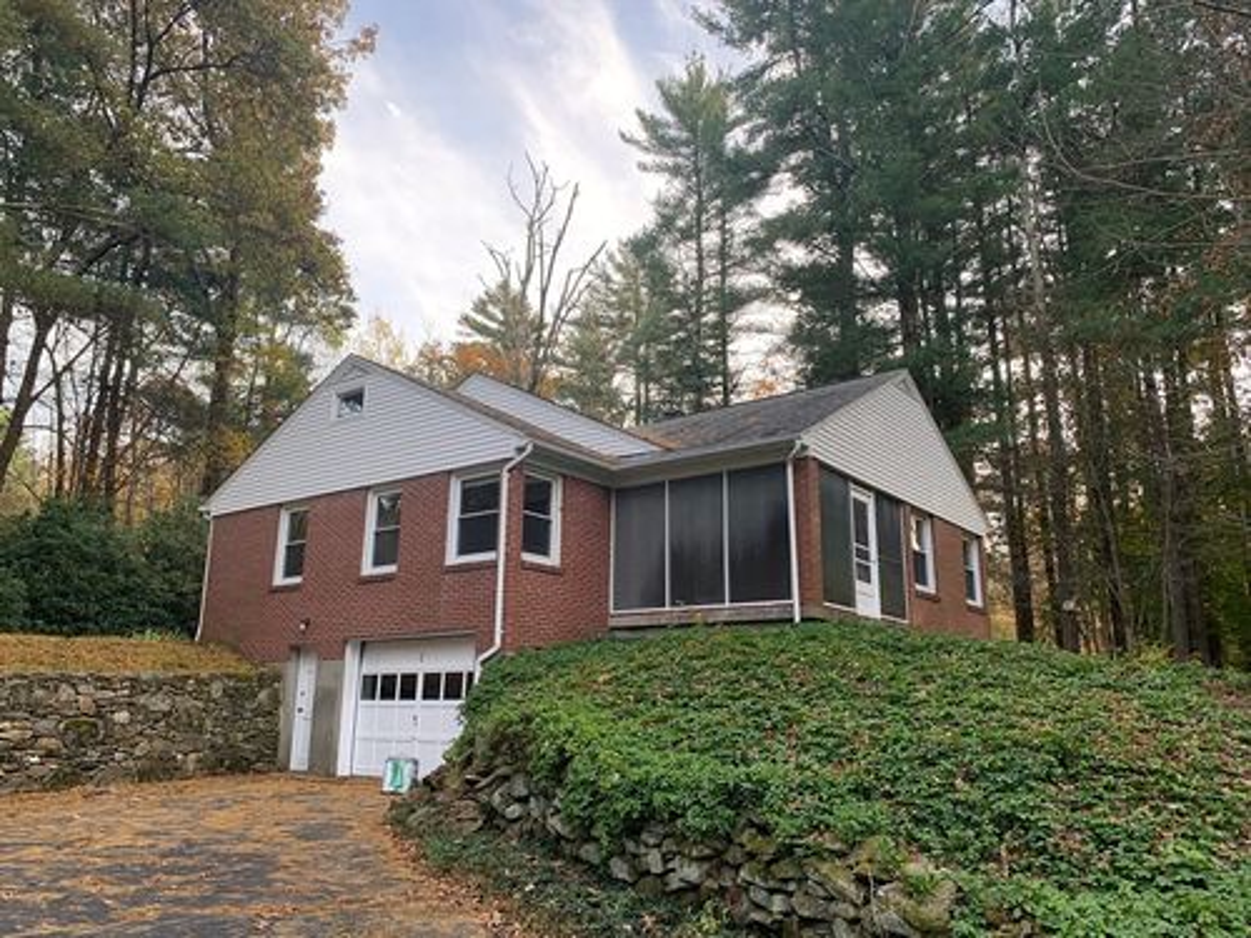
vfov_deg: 53.1
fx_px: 940
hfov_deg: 67.3
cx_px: 626
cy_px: 469
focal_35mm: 26
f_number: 1.8
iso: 32
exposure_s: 1/122
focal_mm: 4.25
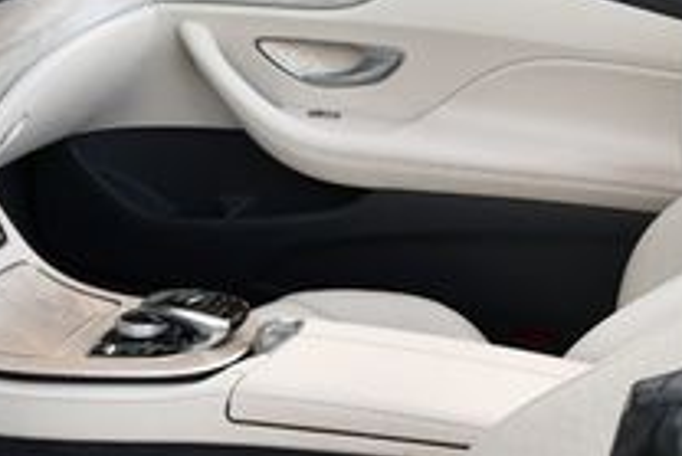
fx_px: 2104
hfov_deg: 18.2
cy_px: 479
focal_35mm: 111
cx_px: 89
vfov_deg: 12.2
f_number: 5.6
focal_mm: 18
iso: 400
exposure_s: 1/250
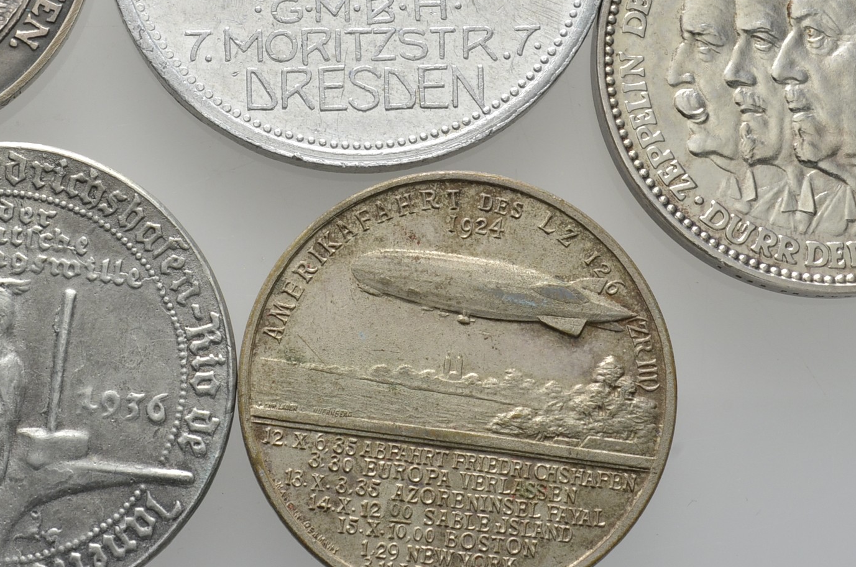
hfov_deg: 20.0
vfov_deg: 13.3
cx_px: 316
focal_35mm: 102
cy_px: 130
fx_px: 2420
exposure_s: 1/125
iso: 400
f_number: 14
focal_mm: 38
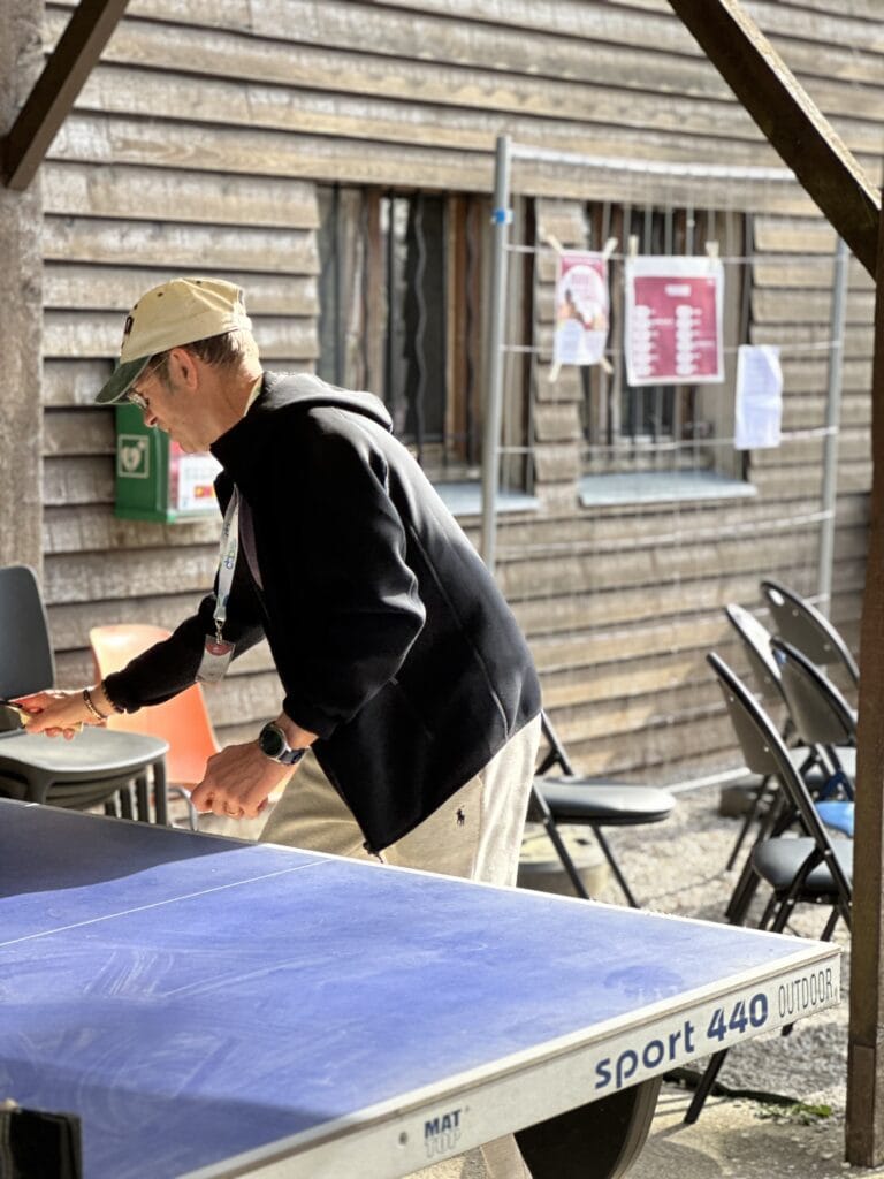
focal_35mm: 77
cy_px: 590
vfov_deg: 25.3
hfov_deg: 19.1
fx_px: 2622
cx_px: 442
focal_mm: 9
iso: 50
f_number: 2.8
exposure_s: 1/121
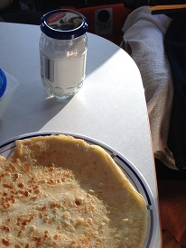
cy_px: 170
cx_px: 53
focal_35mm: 51
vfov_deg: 37.0
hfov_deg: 28.2
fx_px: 366
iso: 50
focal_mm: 4.28
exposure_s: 1/120
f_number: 2.4
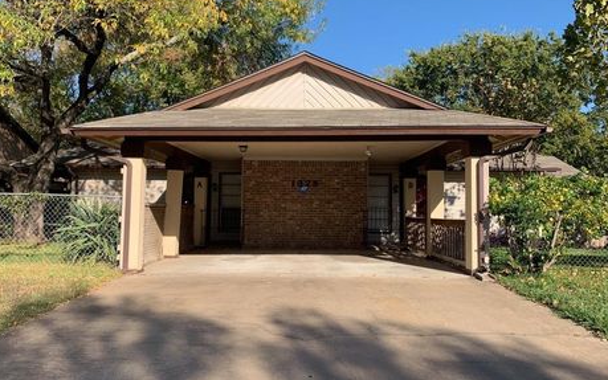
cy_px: 186
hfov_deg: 62.9
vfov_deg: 41.8
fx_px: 497
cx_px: 306
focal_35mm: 30
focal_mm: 4.25
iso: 25
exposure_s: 1/1406
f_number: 1.8
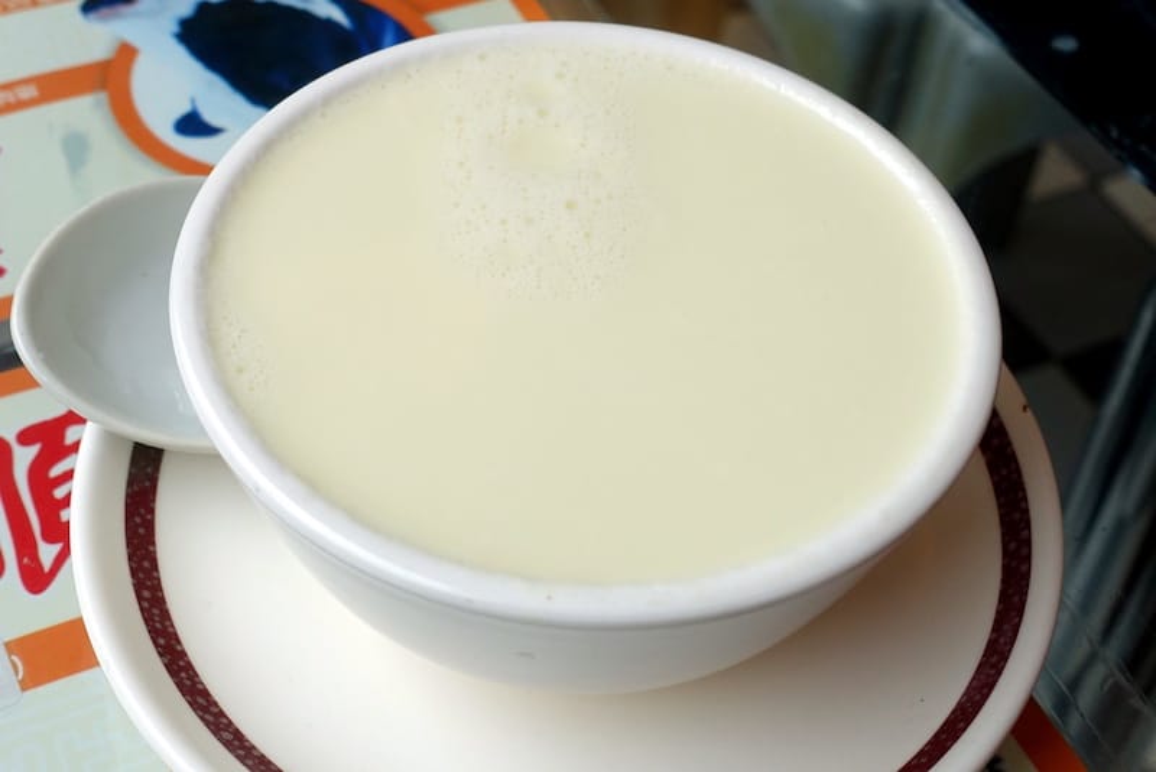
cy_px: 386
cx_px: 578
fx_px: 964
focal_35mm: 30
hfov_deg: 61.9
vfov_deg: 43.6
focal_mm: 11
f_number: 4
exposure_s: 1/500
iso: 125
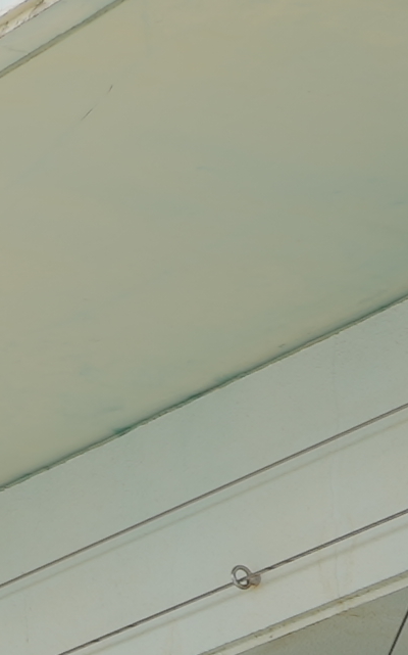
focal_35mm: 270
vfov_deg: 7.8
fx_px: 4809
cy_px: 268
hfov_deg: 4.7
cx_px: -606
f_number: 1.4
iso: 40
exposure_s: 1/2500
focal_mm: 40
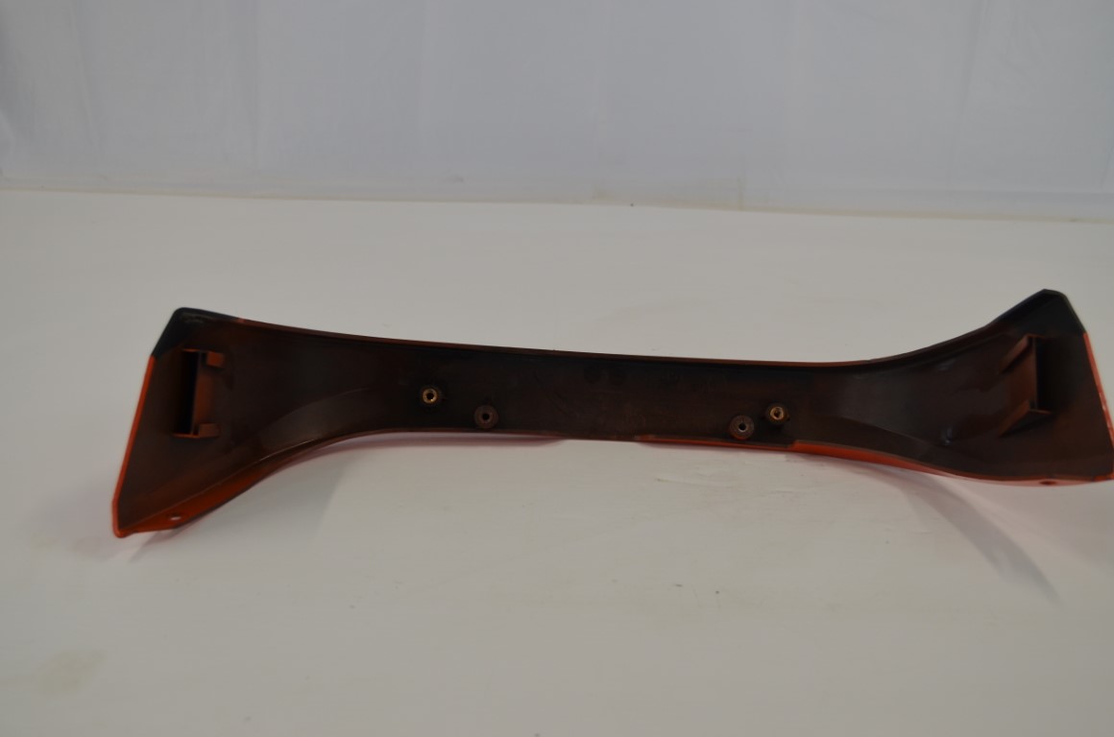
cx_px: 557
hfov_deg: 49.6
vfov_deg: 34.1
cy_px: 368
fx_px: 1204
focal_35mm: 39
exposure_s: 1/125
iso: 400
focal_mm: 26
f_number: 5.6
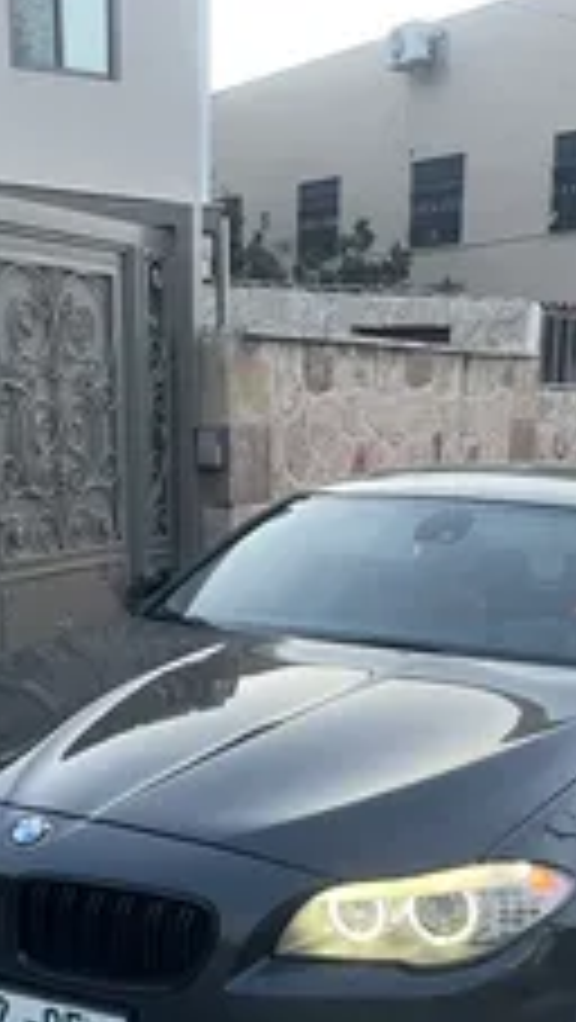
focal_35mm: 48
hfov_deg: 24.9
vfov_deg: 40.8
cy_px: 842
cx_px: 333
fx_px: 1301
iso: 250
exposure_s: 1/51
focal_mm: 5.1
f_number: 1.6
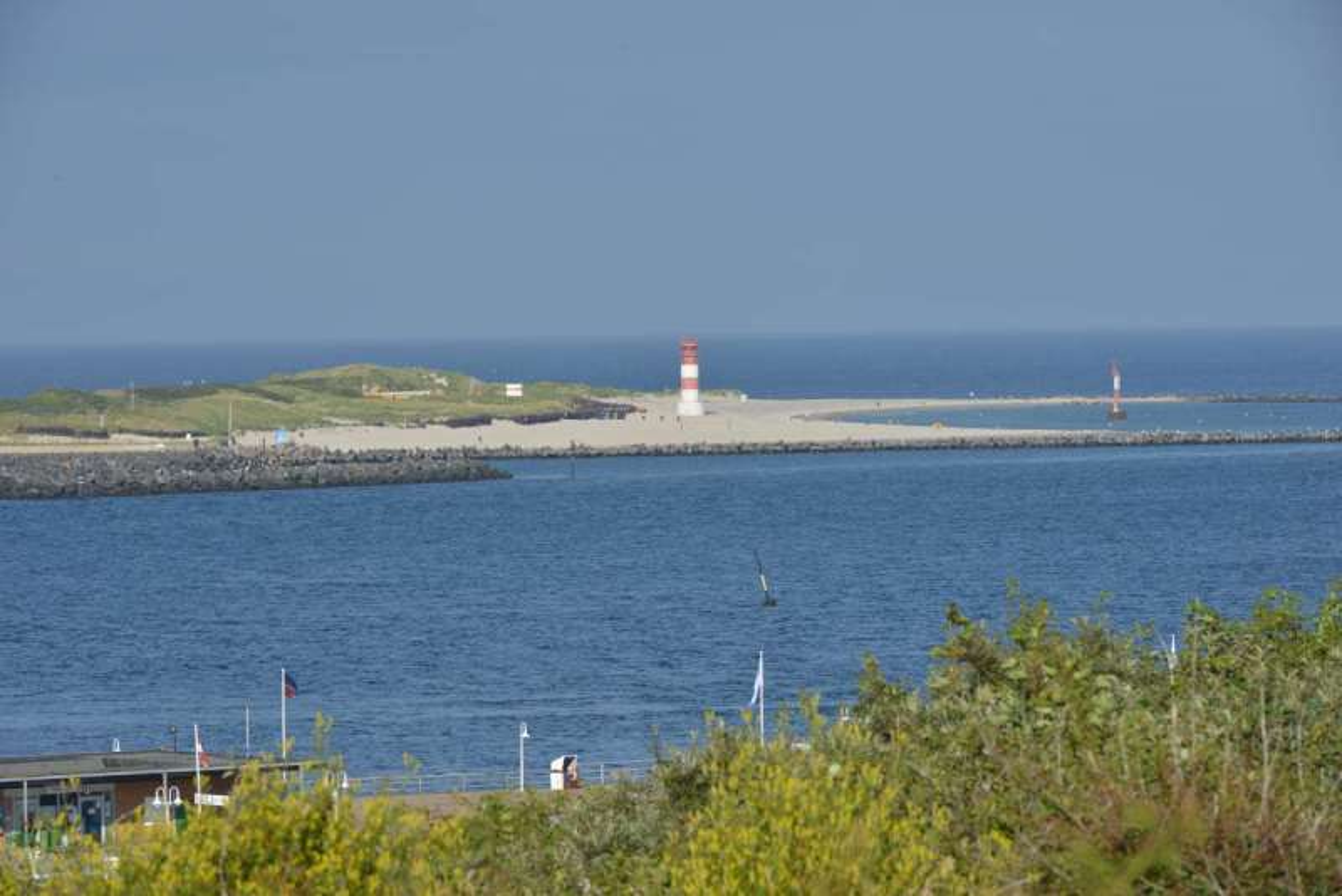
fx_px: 7458
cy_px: 448
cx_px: 671
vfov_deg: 6.9
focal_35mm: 200
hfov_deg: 10.3
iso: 140
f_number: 13
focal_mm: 200
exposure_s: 1/200
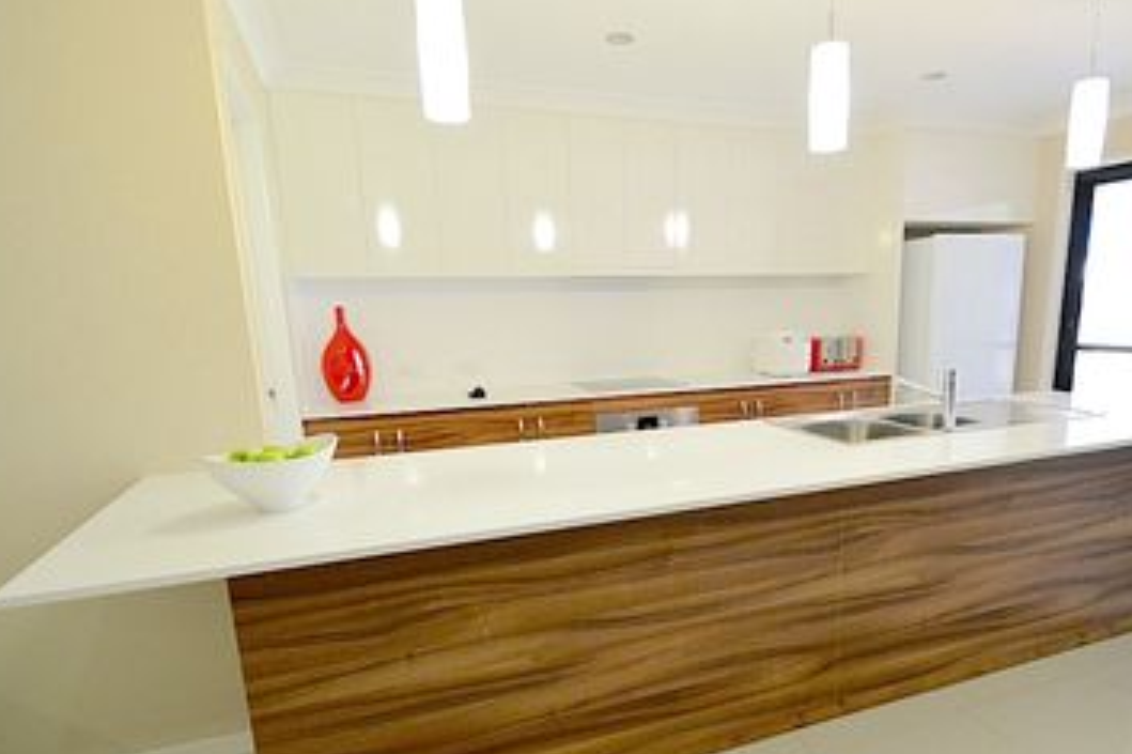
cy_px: 441
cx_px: 657
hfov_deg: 83.3
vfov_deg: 61.5
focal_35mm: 20
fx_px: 629
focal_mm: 10
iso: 900
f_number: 3.5
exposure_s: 1/60
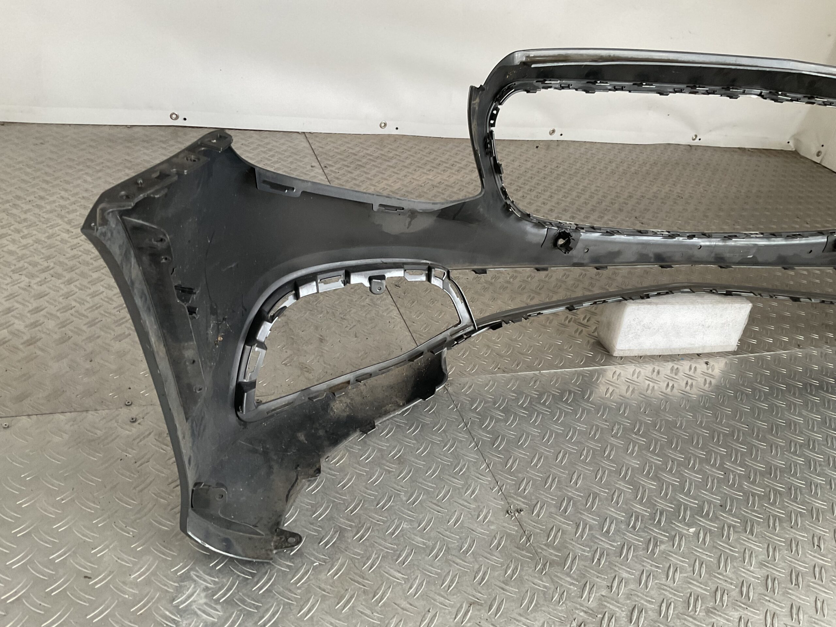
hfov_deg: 61.7
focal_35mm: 29
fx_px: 700
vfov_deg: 48.2
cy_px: 314
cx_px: 418
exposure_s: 1/50
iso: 100
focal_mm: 3
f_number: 1.8
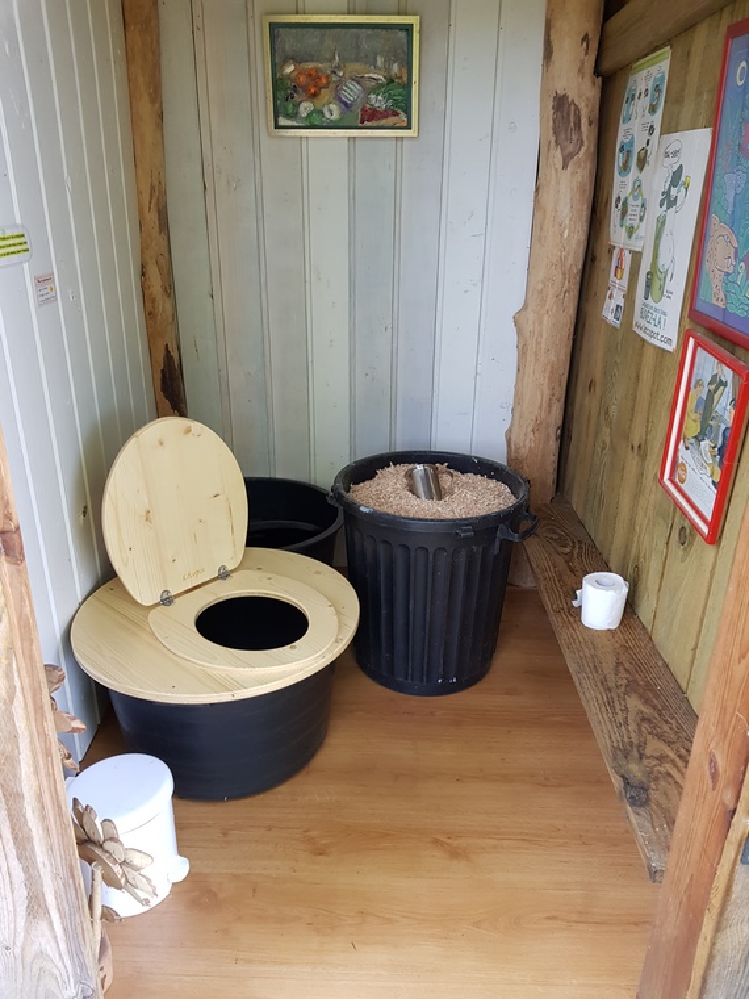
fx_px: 750
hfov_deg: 53.1
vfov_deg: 67.3
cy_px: 500
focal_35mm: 26
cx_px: 374
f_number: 1.7
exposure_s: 1/60
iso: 100
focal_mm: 4.2
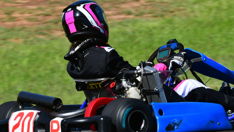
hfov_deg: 2.8
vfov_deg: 1.6
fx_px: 4794
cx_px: 162
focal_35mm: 773
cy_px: 81
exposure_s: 1/640
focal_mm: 290
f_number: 13
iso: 500
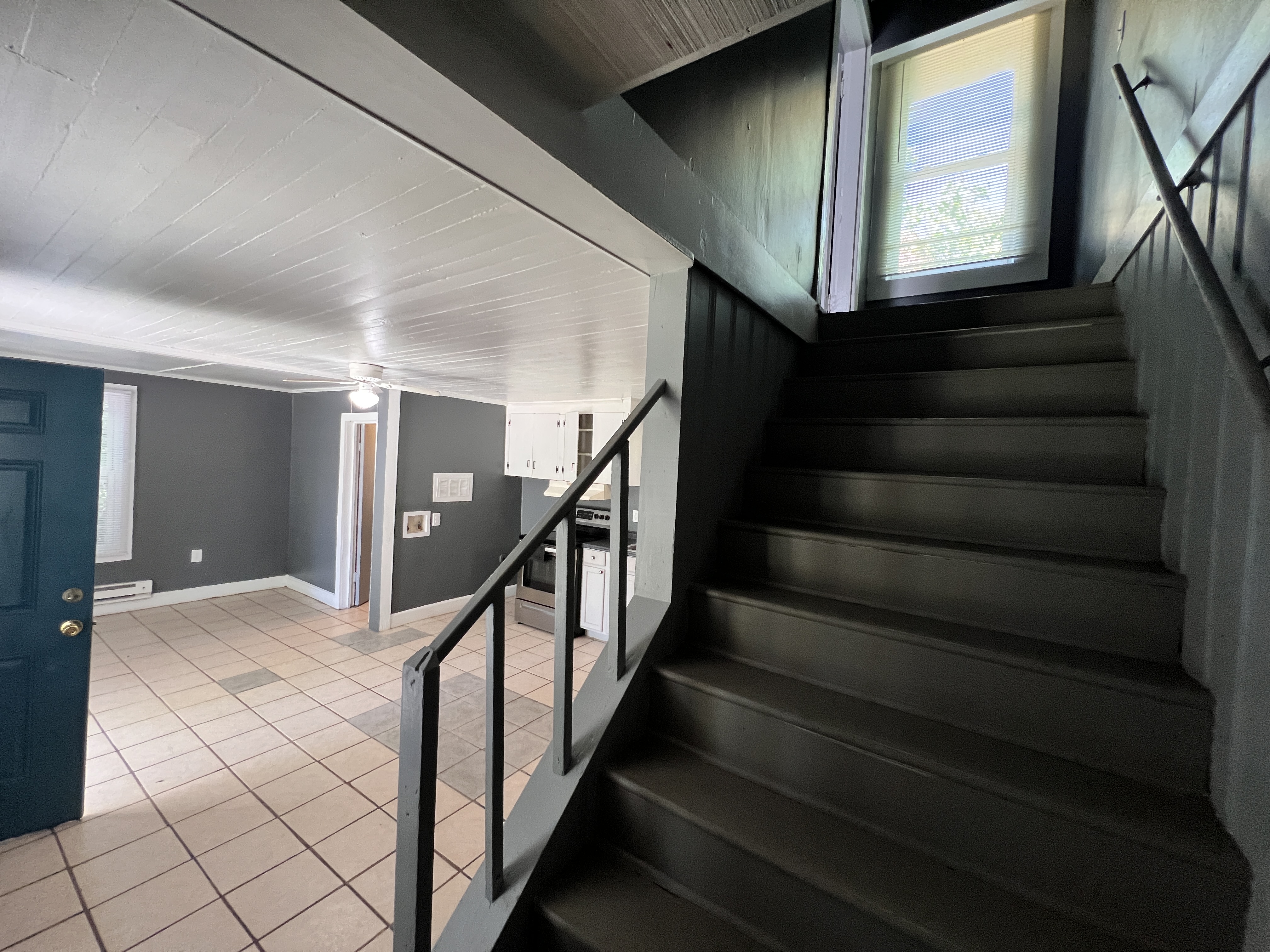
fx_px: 477
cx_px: 635
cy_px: 476
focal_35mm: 13
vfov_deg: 89.9
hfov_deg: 106.2
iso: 320
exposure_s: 1/60
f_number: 1.8
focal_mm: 1.57
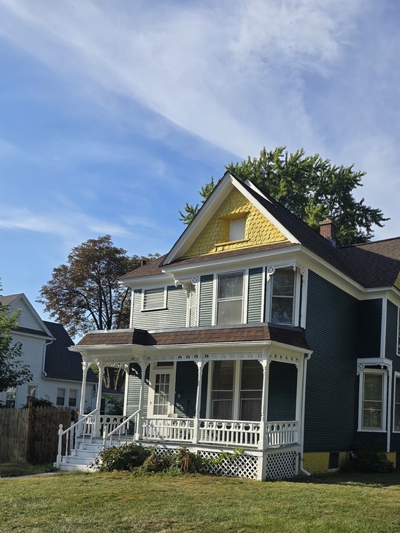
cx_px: 272
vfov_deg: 52.0
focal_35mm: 34
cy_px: 388
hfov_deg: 41.2
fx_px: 524
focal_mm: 6.3
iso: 12
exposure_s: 1/767
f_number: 1.7
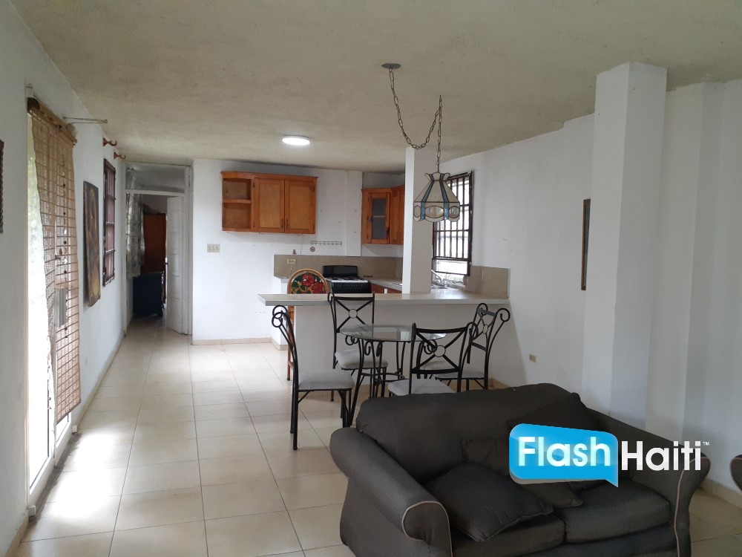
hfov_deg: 65.3
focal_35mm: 27
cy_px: 278
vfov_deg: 51.4
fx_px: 579
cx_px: 371
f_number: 1.9
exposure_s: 1/60
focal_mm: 3.6
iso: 250
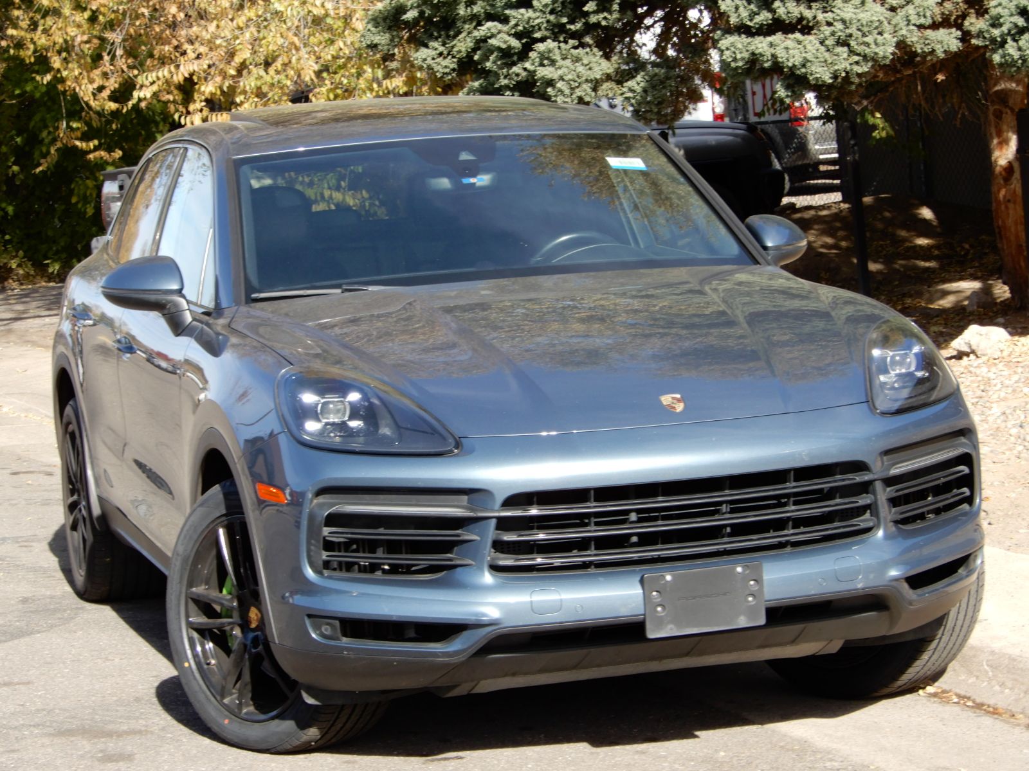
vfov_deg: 15.6
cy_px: 386
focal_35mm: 95
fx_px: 2824
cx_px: 514
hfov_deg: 20.7
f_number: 5
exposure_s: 1/200
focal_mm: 16.9
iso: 80
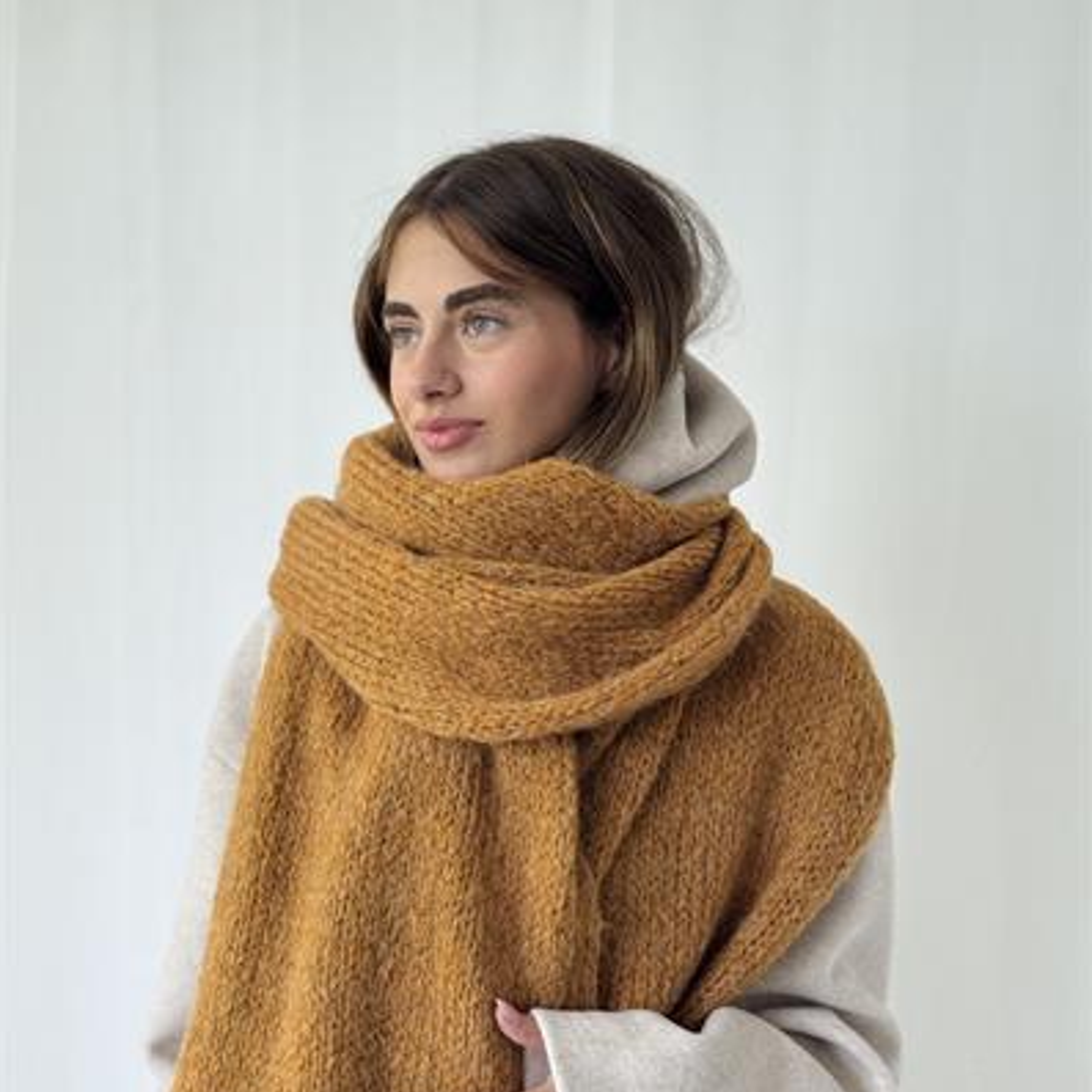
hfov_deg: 30.0
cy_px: 620
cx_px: 547
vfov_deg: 30.0
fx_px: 2034
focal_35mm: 57
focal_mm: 6.76
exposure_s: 1/106
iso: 100
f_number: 1.78
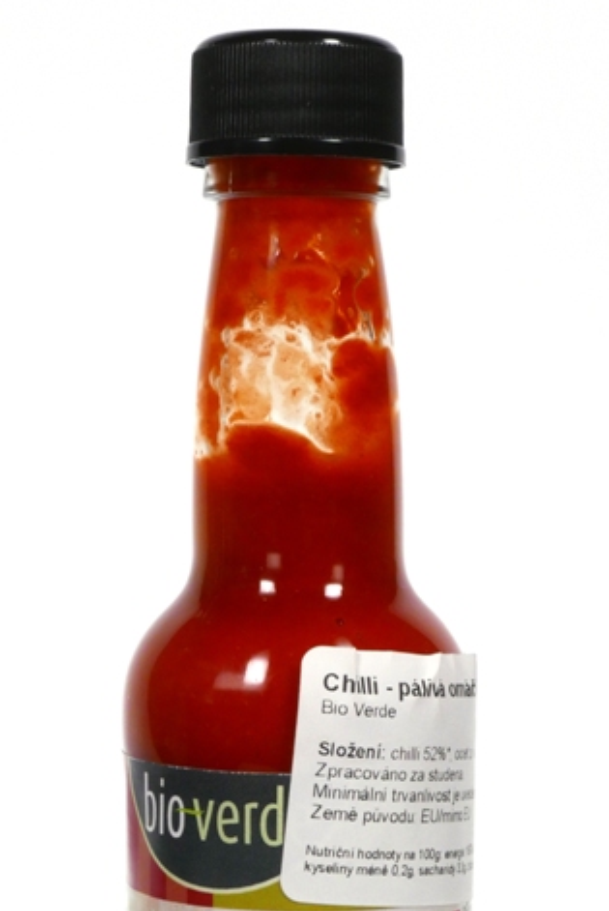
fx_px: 3013
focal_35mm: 119
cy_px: 750
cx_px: 277
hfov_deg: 11.5
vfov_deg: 17.0
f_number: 16
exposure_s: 1/50
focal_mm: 31.5
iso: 800
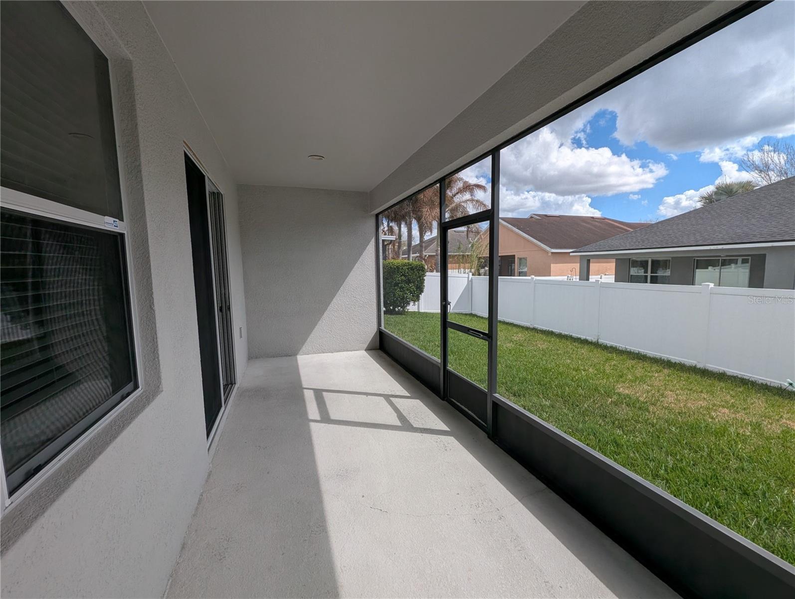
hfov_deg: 106.1
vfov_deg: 90.1
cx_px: 398
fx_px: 299
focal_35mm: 13
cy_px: 300
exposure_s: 1/1229
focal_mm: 1.95
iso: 47
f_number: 2.2
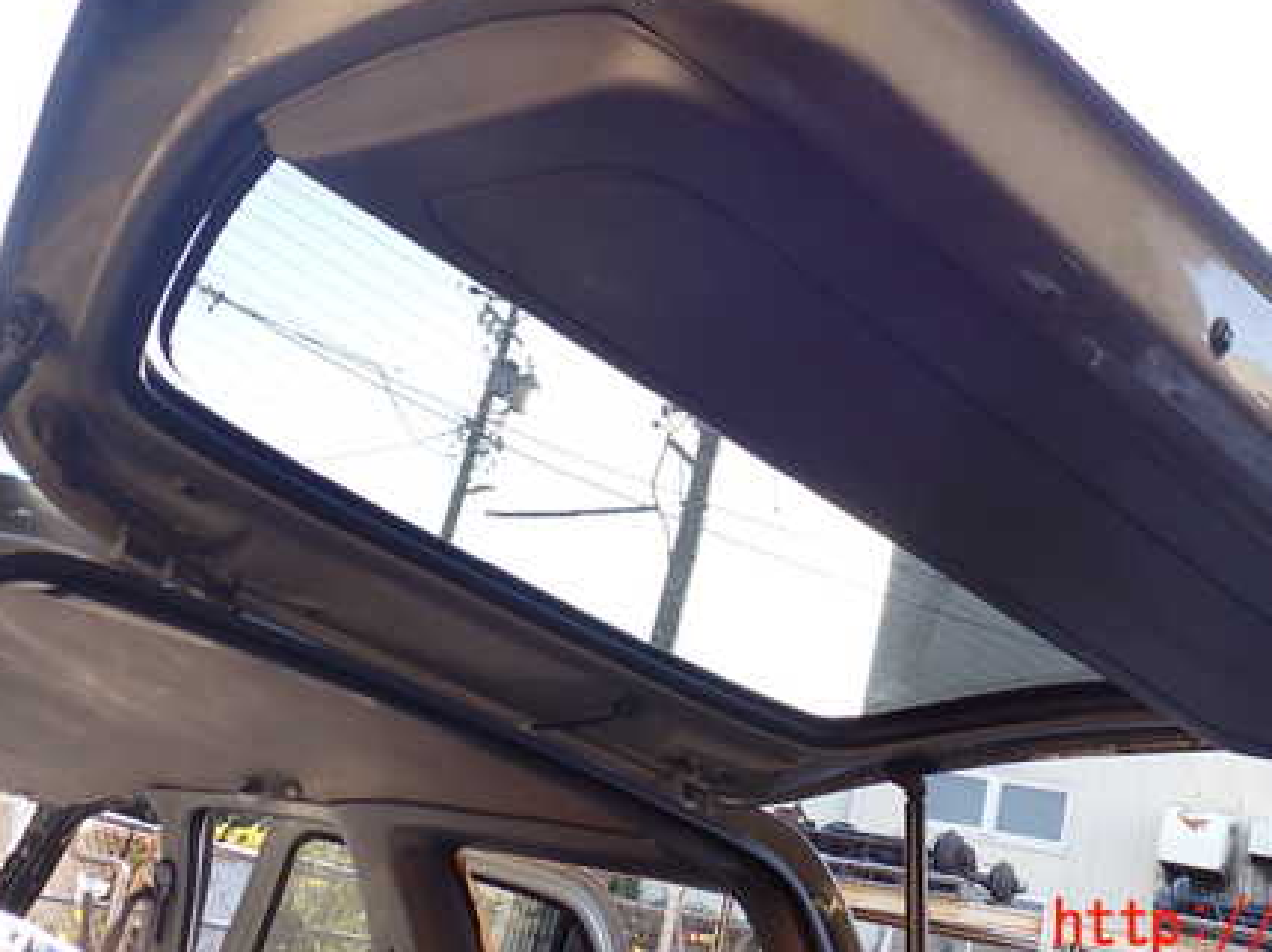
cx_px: 833
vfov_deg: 33.9
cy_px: 297
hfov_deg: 44.3
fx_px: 1542
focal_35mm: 42
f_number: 3.2
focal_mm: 5.4
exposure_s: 1/100
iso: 100
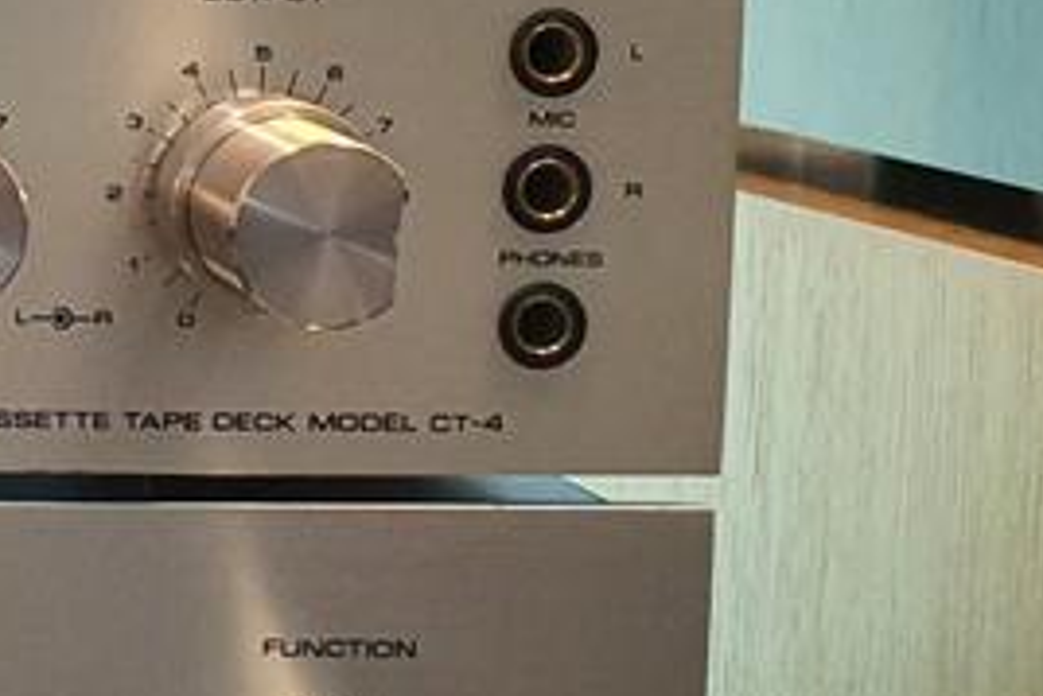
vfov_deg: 10.6
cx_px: -852
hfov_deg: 14.0
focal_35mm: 129
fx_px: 3739
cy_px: 39
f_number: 2.4
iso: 200
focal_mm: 4.32
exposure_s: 1/120
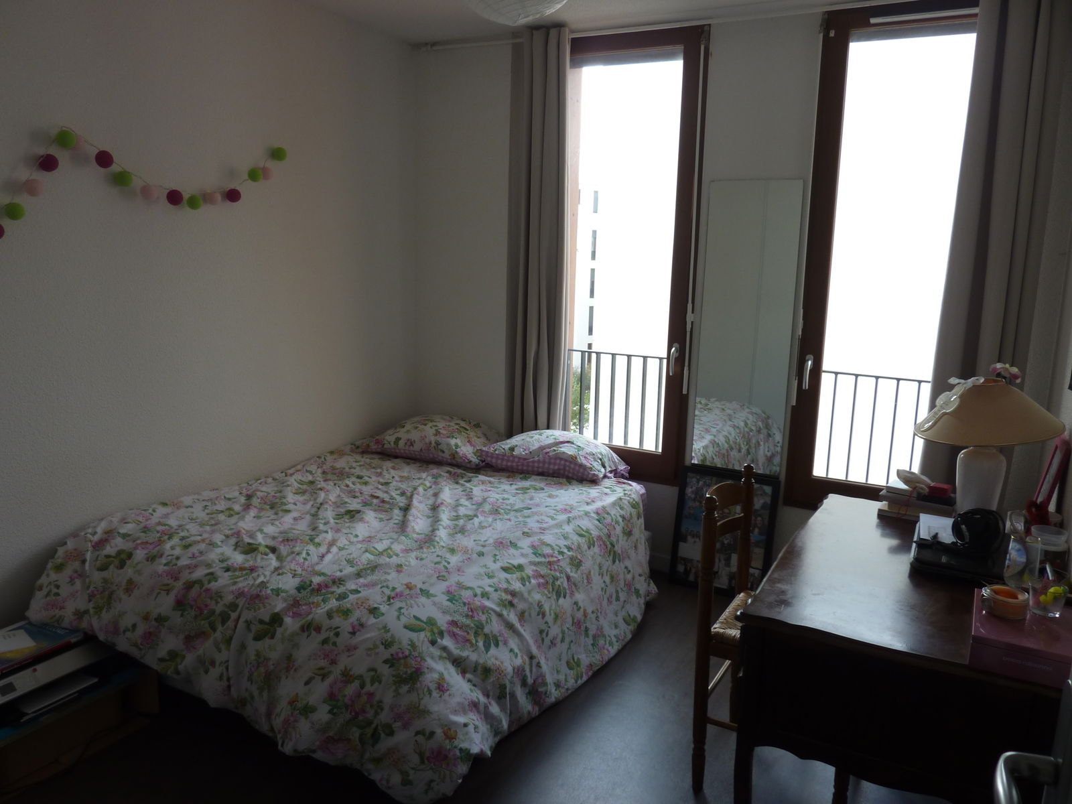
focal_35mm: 25
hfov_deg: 69.4
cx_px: 536
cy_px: 402
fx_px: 774
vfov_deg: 54.9
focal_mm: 4.1
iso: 80
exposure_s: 1/60
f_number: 3.3
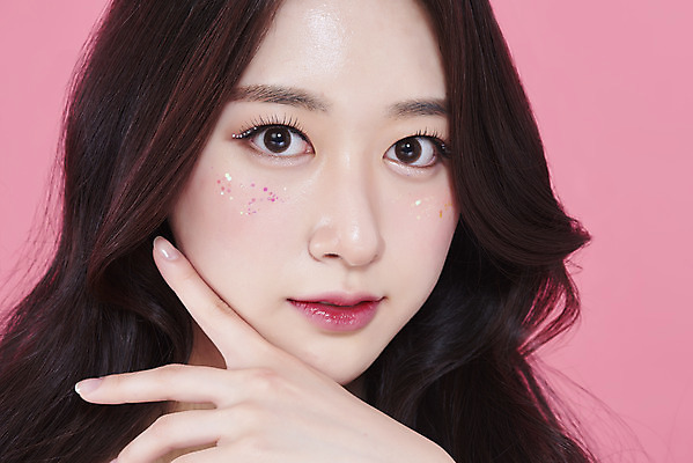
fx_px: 2022
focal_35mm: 105
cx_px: 346
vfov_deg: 13.1
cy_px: 232
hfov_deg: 19.4
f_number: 11
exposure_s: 1/125
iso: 64
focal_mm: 105
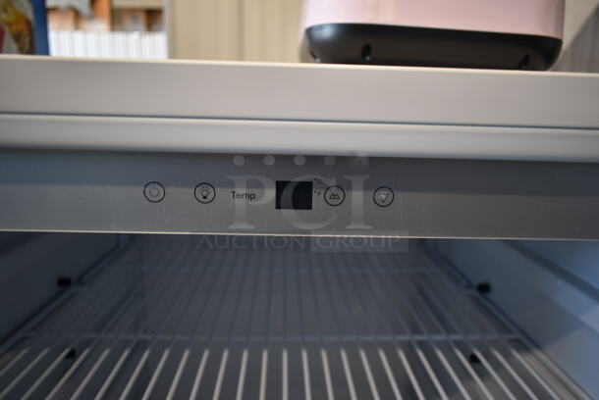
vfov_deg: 48.0
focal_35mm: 27
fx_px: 450
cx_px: 300
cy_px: 200
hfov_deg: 67.3
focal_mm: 18
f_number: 3.5
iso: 280
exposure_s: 1/30
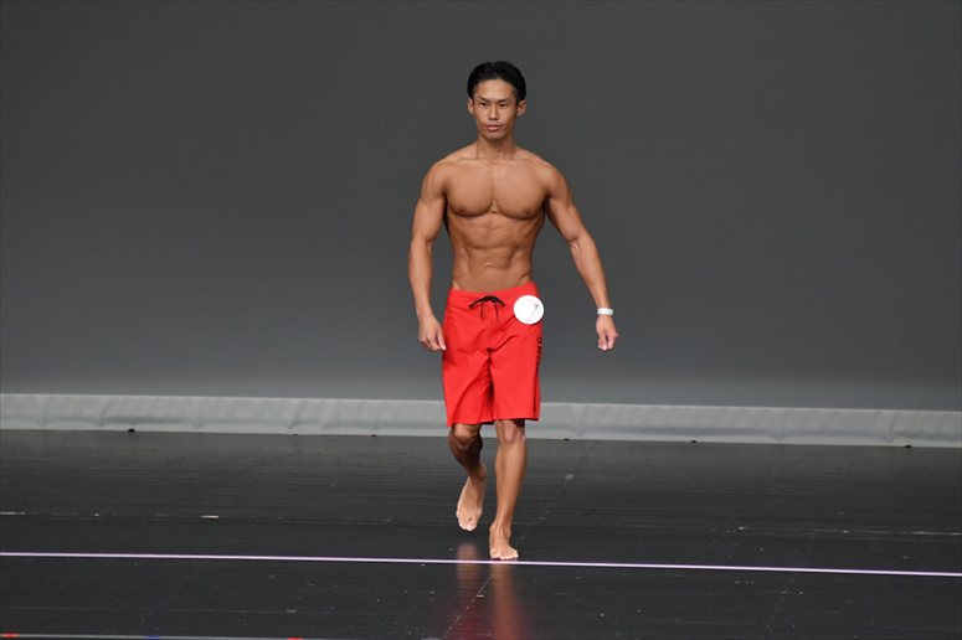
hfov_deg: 6.0
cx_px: 481
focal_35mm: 345
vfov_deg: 4.0
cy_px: 320
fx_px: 9215
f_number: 5.6
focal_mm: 230
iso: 4000
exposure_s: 1/400
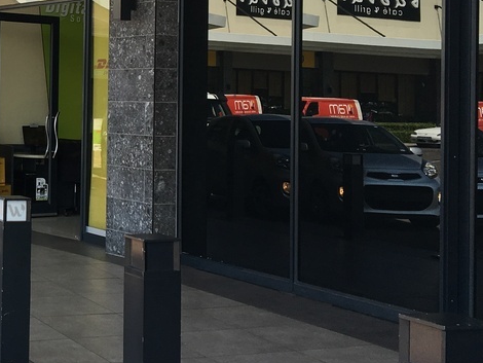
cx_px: -49
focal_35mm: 74
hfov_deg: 24.5
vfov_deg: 19.7
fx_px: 1033
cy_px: 73
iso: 25
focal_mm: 4.15
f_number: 2.2
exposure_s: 1/333
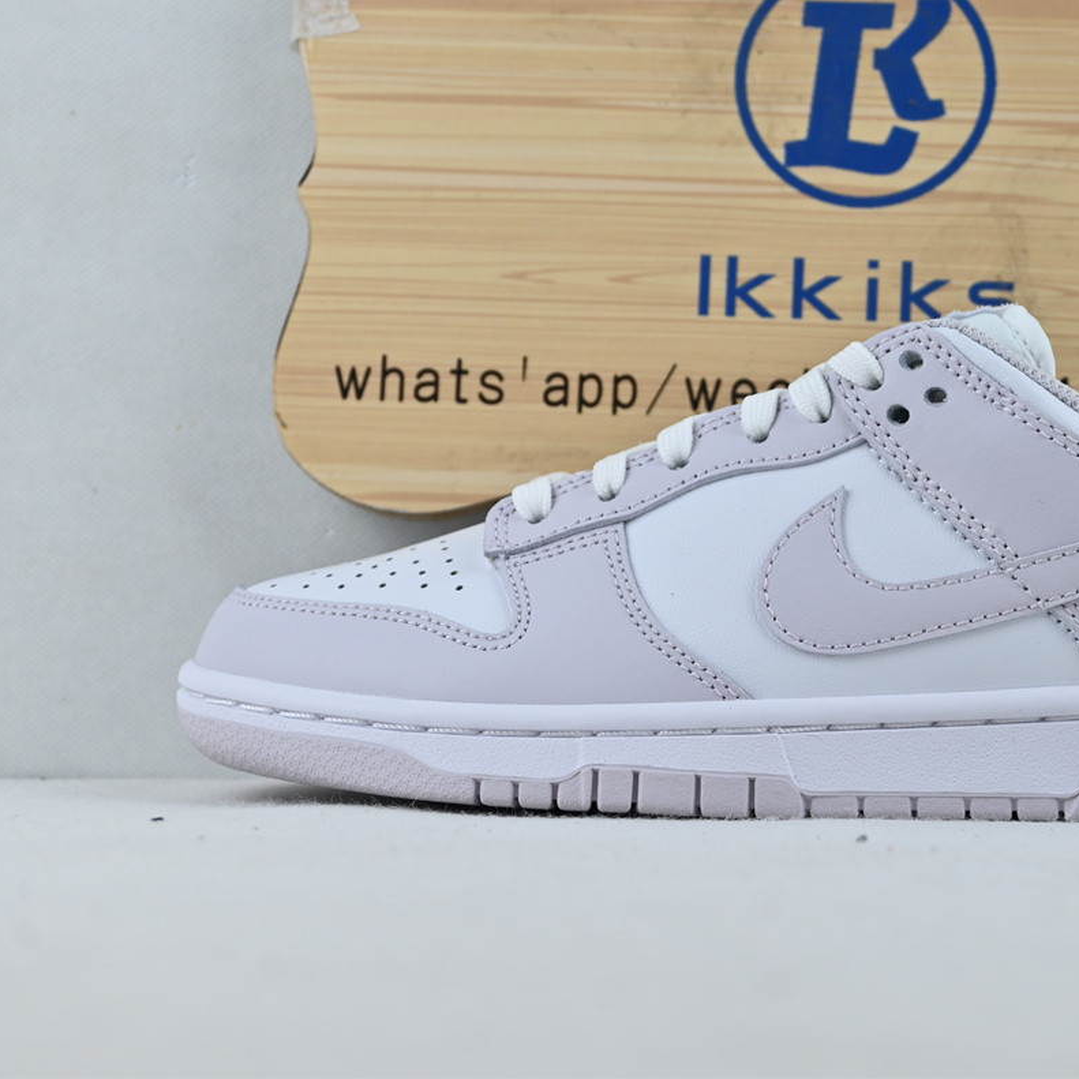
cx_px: 790
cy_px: 535
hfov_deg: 25.2
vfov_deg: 25.5
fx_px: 2386
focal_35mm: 68
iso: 100
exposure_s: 1/80
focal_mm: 35
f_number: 5.3
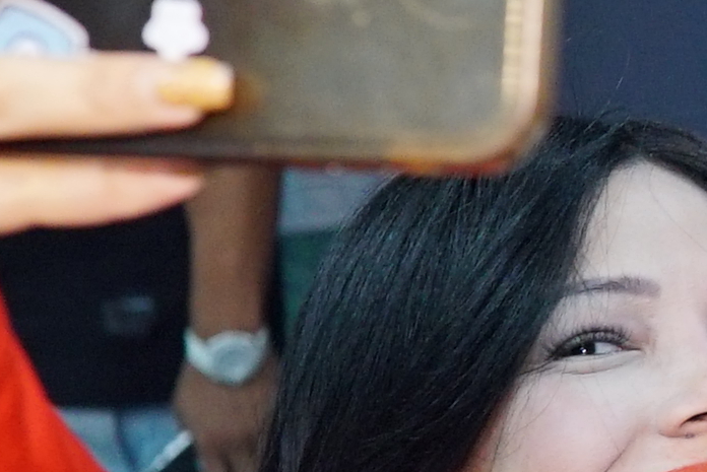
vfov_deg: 7.7
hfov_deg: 10.7
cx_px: 1322
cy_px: 290
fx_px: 3517
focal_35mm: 179
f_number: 3.5
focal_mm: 30
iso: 1600
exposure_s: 1/100
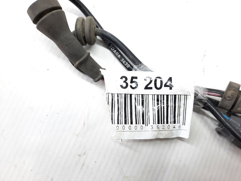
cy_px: 90
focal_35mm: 25
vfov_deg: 54.9
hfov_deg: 69.4
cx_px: 120
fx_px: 174
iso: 160
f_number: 2
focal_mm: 4.6
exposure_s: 1/50
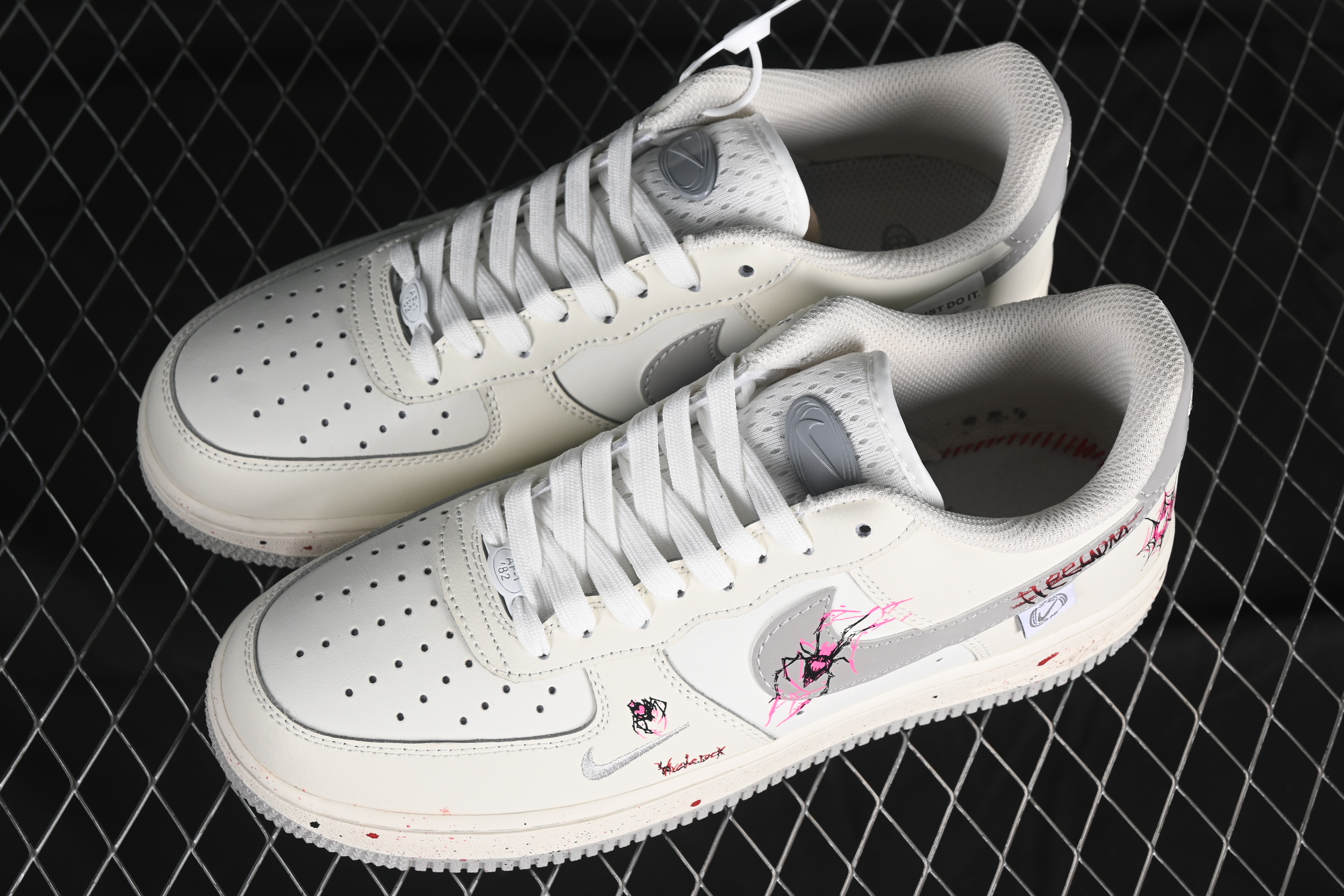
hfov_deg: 27.0
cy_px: 448
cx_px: 672
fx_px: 2800
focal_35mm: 75
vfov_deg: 18.2
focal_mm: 50
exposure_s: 1/100
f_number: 7.1
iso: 160
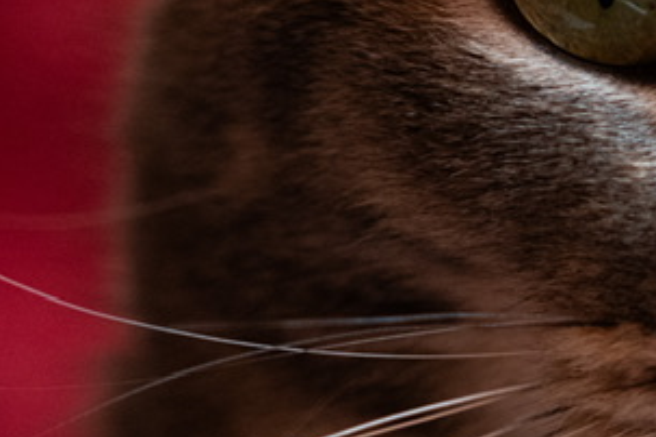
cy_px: 38
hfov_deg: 4.6
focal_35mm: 444
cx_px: 1037
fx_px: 8090
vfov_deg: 3.1
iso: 2500
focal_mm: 105
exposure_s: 1/50
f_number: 4
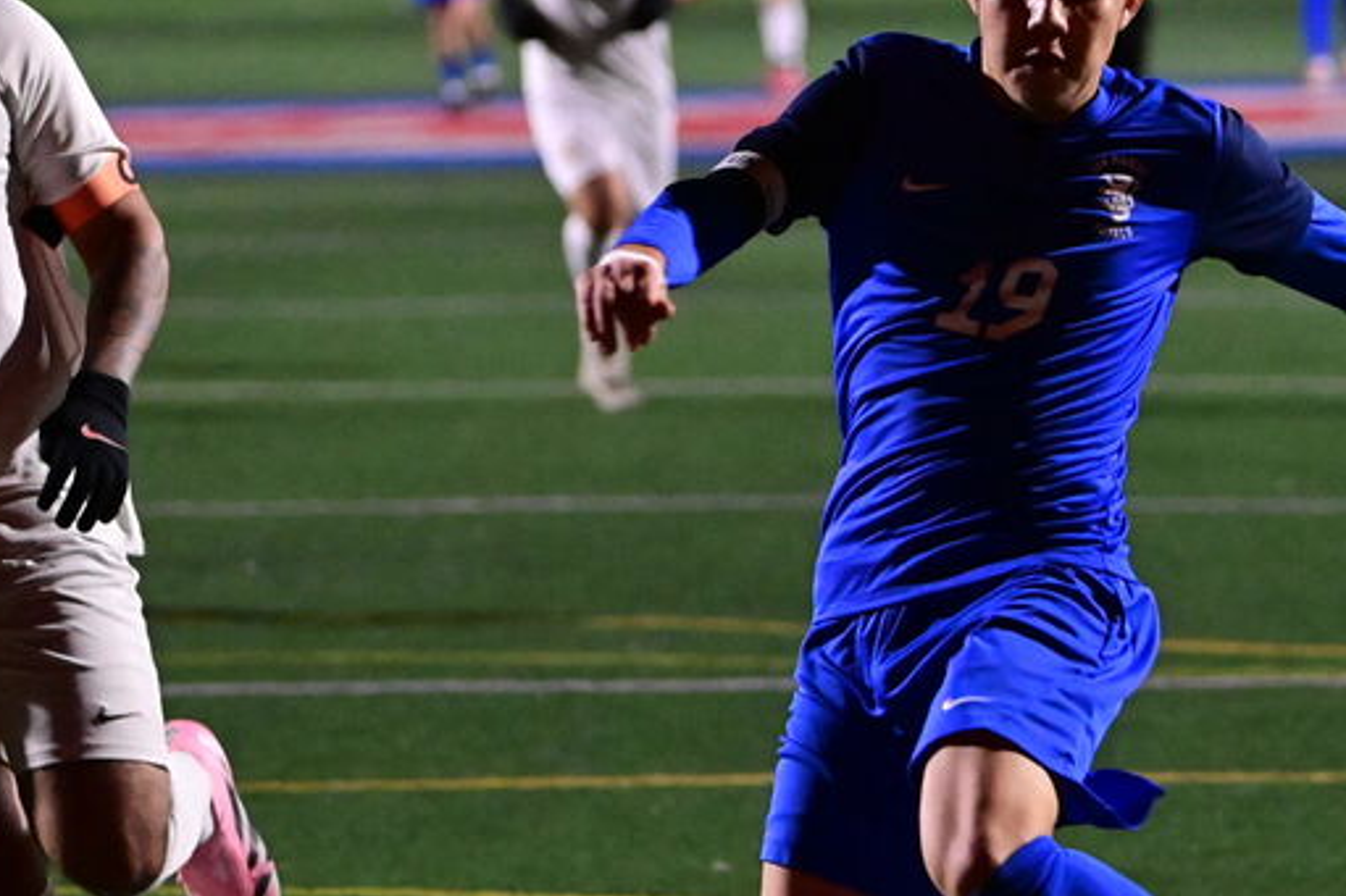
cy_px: 457
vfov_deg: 5.3
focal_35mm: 258
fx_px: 9643
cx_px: 1033
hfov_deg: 8.0
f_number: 2.8
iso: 12800
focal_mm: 110
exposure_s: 1/800
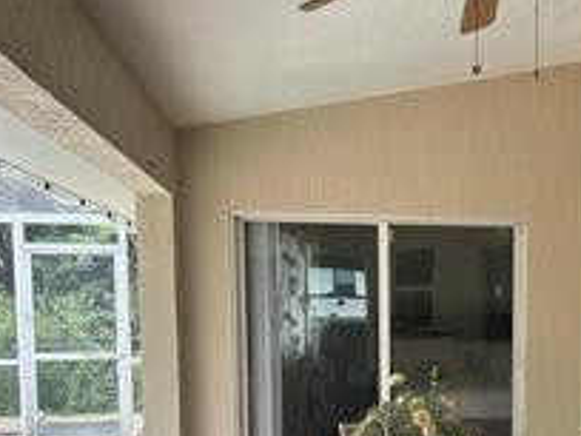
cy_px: 376
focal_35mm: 51
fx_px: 856
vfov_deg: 27.7
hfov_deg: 36.2
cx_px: 464
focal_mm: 5.7
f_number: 1.5
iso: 40
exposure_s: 1/204
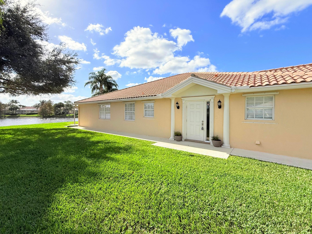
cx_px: 158
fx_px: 135
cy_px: 114
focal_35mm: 15
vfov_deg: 81.7
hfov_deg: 98.2
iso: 64
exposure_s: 1/3289
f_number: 2.2
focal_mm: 2.22
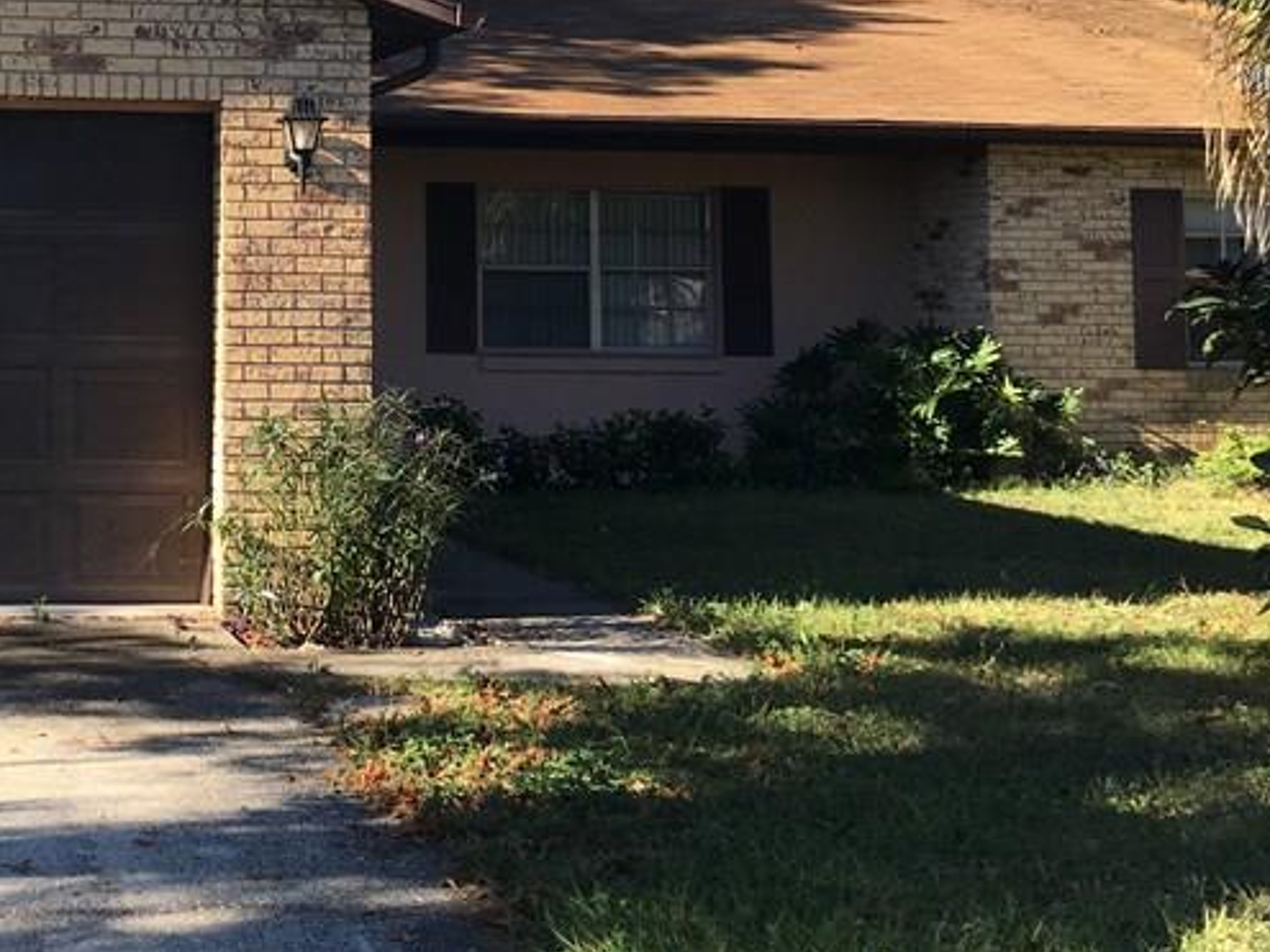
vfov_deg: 23.7
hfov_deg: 30.5
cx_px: 77
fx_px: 2201
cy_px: 80
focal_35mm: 60
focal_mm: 4.15
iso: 25
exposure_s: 1/657
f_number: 2.2
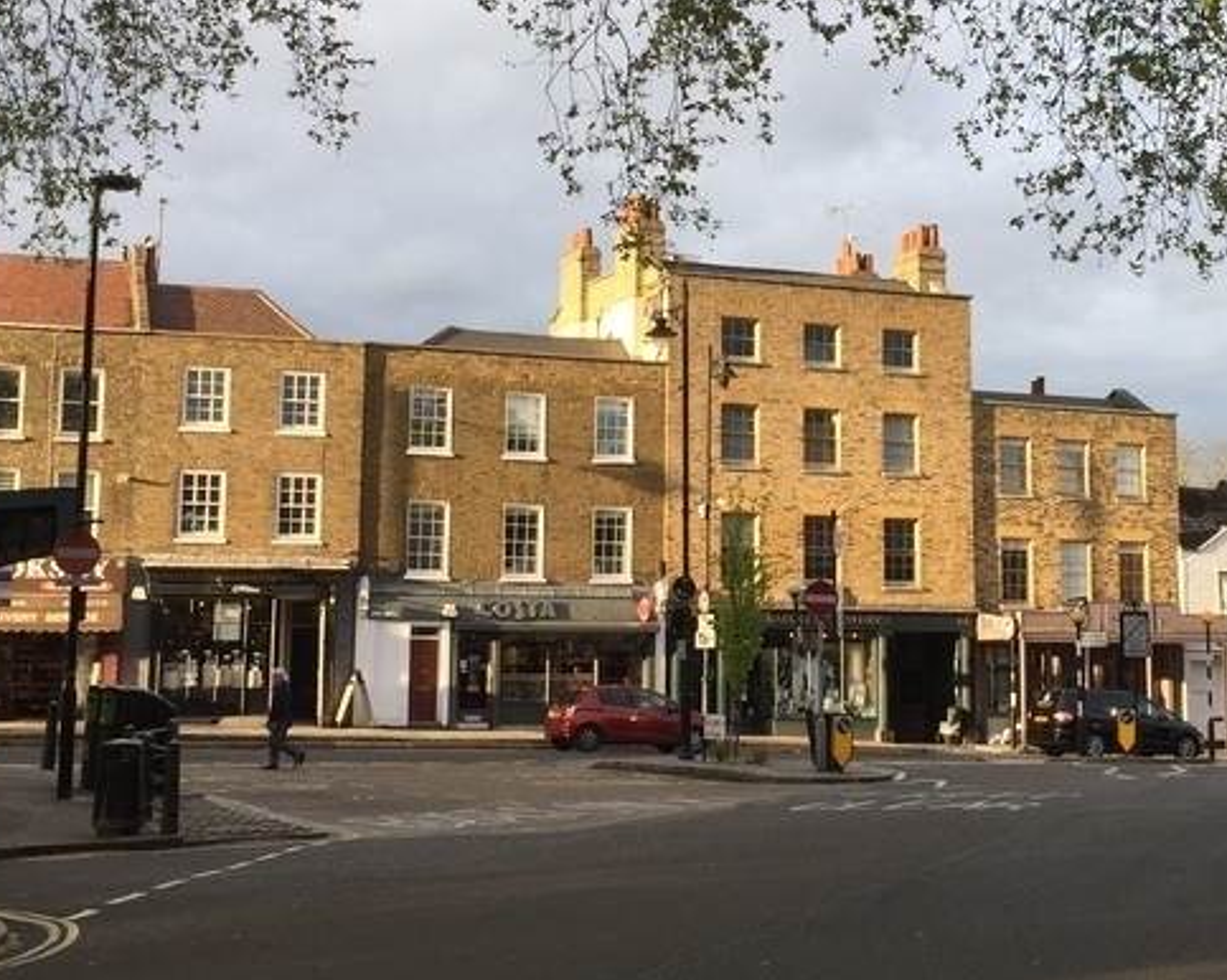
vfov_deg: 25.3
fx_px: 2178
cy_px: 355
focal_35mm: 60
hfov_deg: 31.2
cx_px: 821
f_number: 2.2
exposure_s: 1/488
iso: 32
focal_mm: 4.15
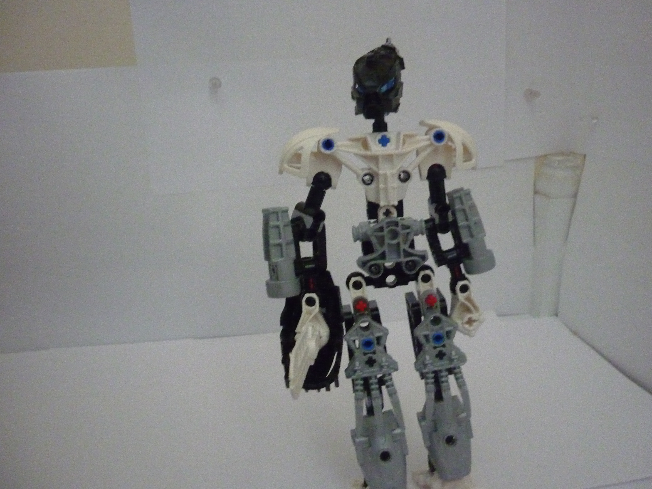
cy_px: 244
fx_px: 622
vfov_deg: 42.9
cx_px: 326
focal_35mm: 33
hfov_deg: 55.4
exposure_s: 1/25
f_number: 2.8
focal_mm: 5.5
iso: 800
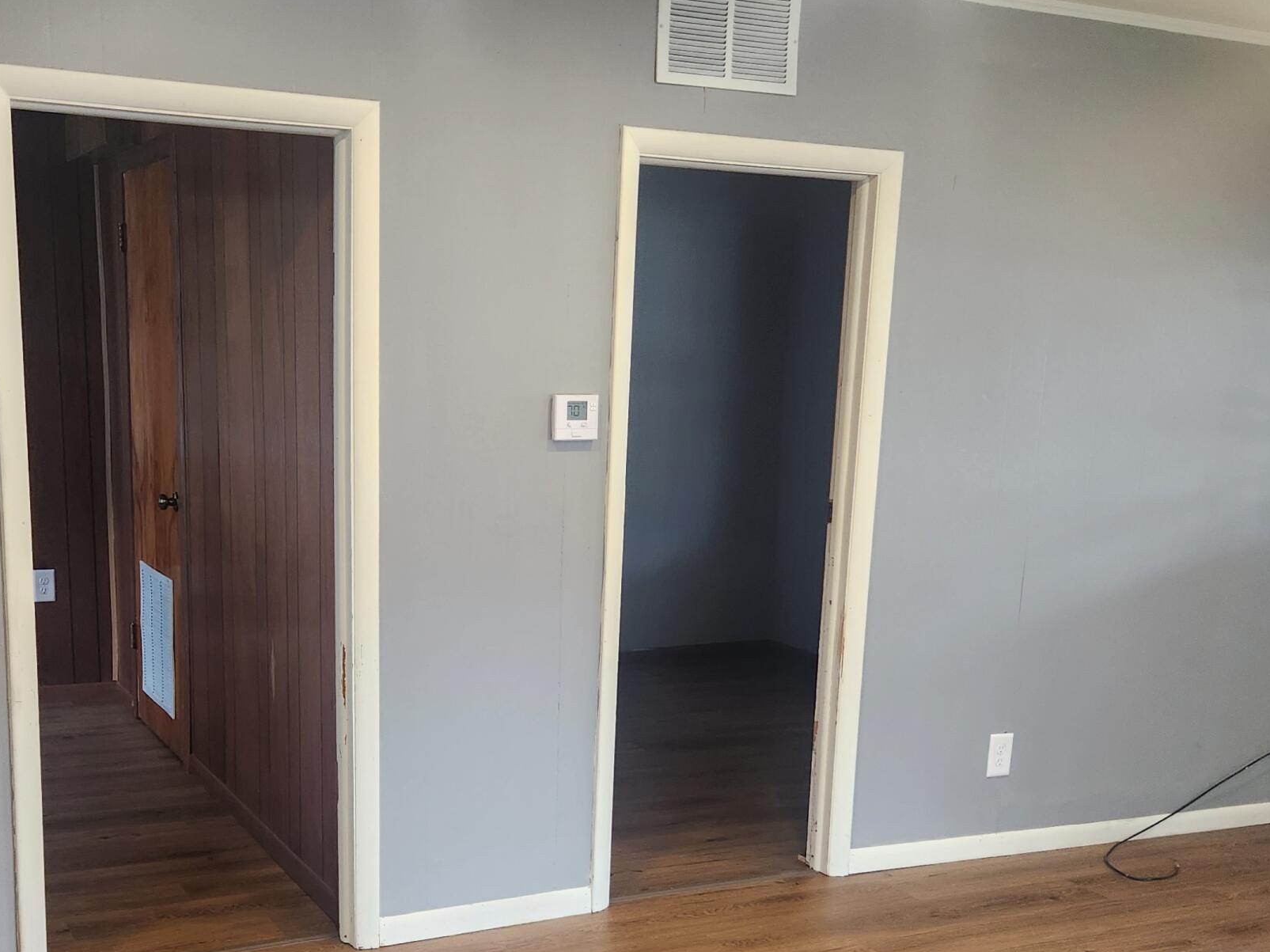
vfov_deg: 33.1
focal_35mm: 43
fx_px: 1577
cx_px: 536
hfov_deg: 43.7
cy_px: 673
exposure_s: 1/120
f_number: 1.8
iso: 200
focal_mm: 5.4
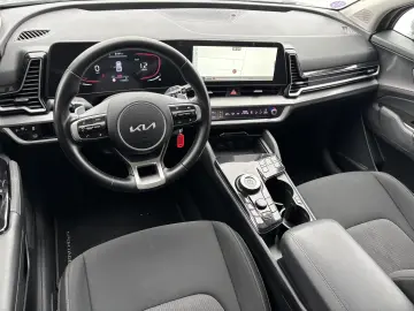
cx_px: 207
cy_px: 156
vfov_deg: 53.1
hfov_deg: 67.3
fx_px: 311
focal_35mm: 26
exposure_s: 1/65
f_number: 1.6
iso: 125
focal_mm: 5.96
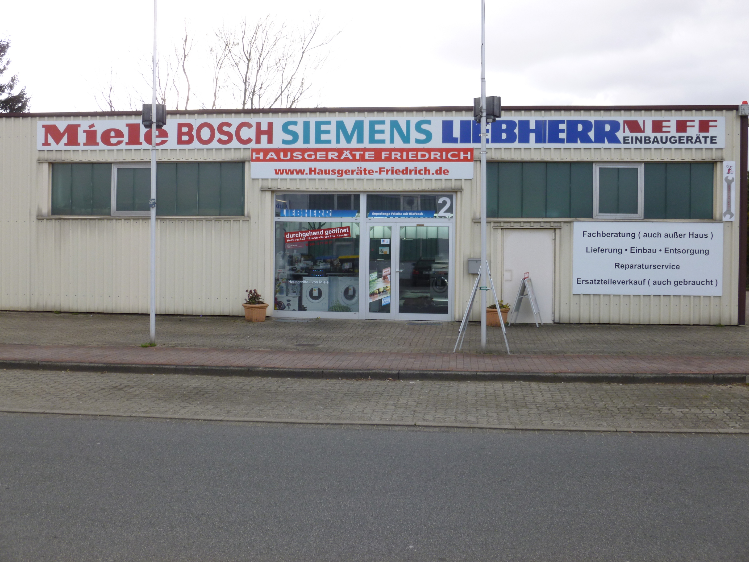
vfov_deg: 35.1
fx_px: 887
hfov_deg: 45.8
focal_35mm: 41
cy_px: 281
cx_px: 374
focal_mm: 7.4
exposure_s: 1/160
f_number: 3.8
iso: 100
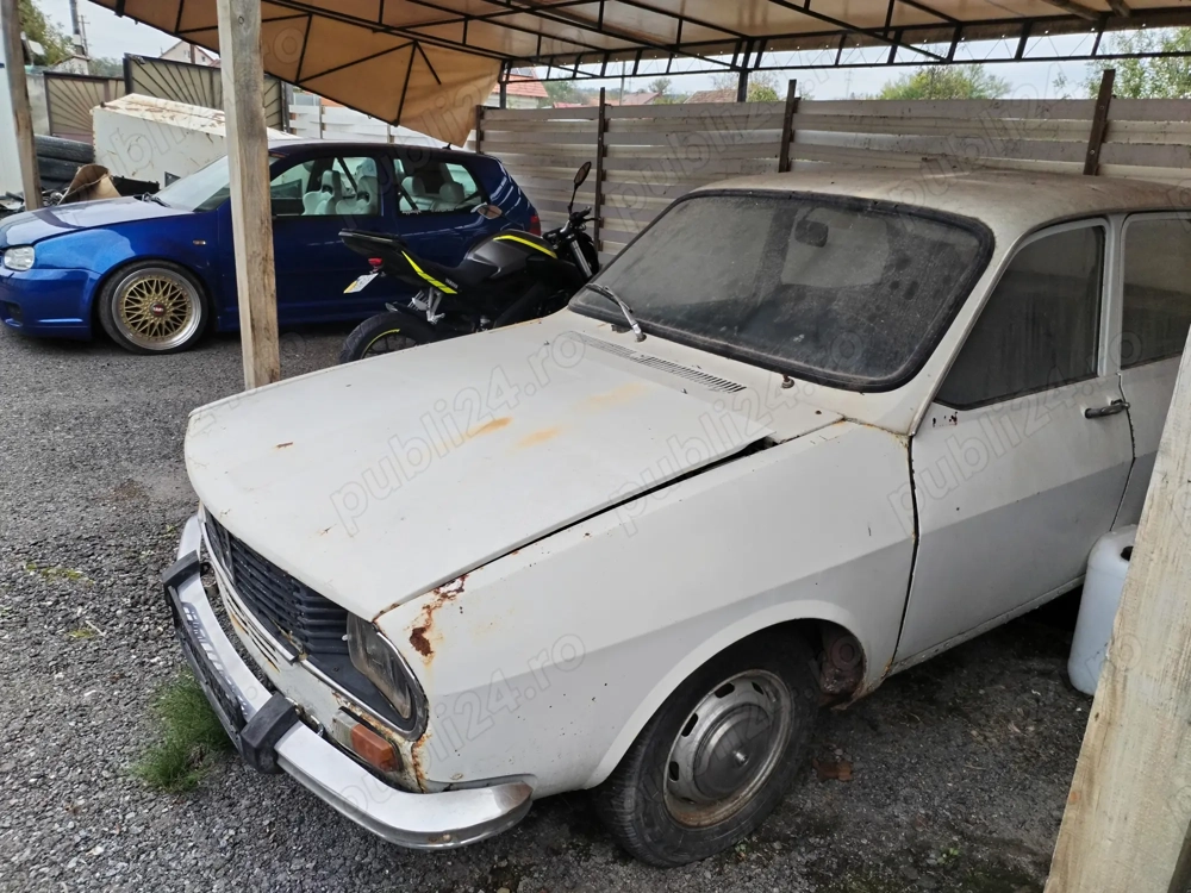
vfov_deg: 48.2
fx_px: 998
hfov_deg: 61.7
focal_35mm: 29
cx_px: 596
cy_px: 446
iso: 100
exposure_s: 1/310
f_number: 1.8
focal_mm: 4.75
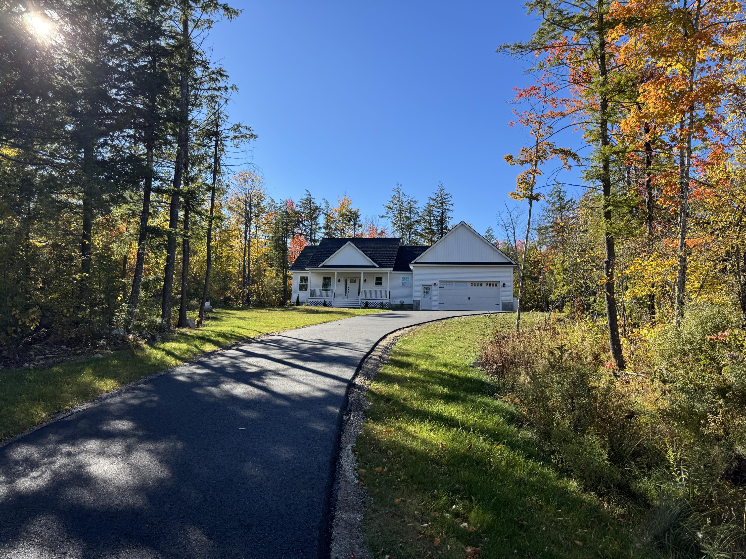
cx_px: 373
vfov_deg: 56.8
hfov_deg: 71.6
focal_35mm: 24
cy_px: 280
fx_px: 517
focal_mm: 6.76
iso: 80
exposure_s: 1/2833
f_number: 1.78
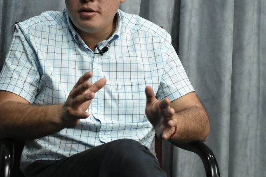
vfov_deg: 11.5
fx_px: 879
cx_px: 101
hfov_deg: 17.2
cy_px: 49
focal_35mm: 119
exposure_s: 1/400
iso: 3200
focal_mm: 50
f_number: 3.5
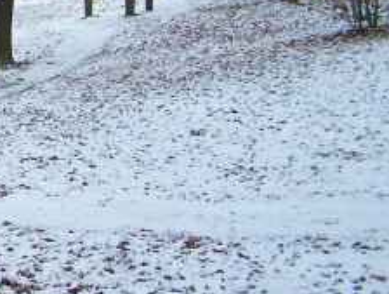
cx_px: -163
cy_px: -50
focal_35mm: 108
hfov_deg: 16.8
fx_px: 1216
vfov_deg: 13.4
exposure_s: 1/250
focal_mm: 6.3
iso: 80
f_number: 2.8
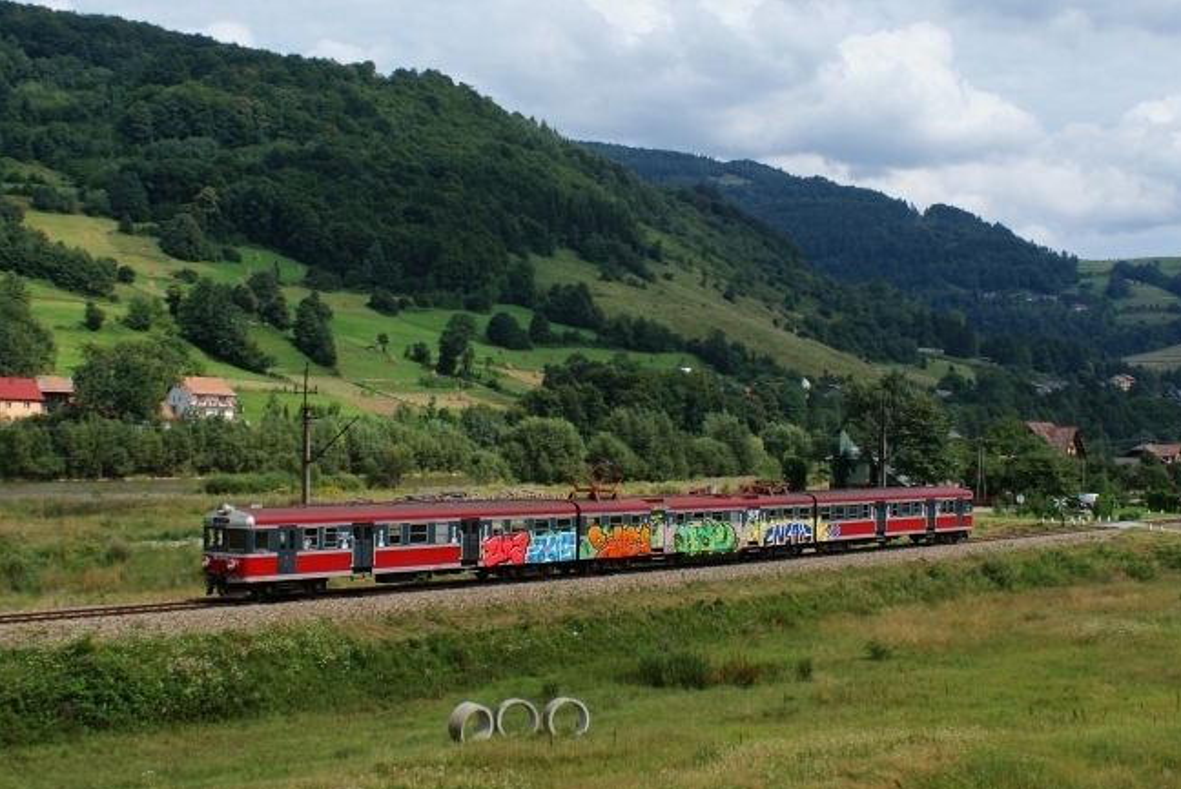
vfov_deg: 27.0
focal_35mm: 50
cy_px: 372
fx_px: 1641
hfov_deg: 39.6
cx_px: 583
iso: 100
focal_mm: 24
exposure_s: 1/160
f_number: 10
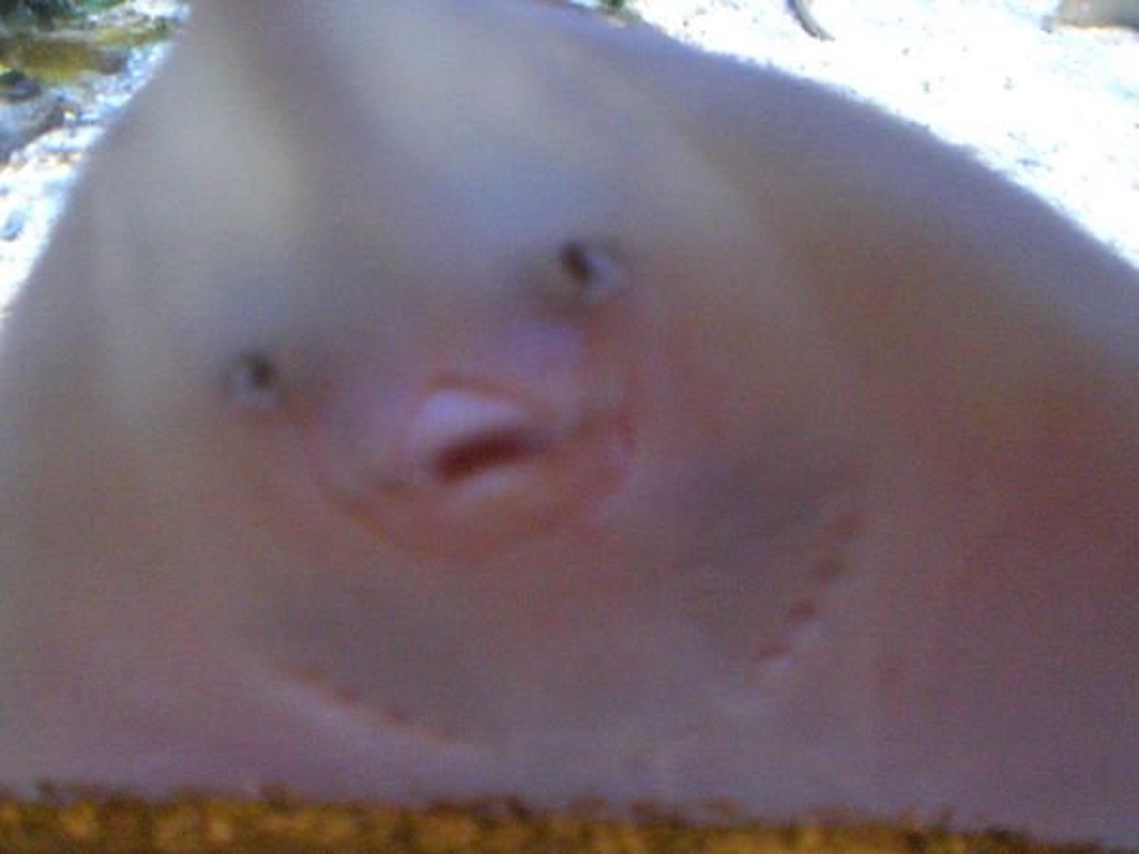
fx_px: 1250
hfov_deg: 49.0
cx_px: 570
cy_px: 427
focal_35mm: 38
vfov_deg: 37.7
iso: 800
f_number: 3.1
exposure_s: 1/8
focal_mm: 6.3
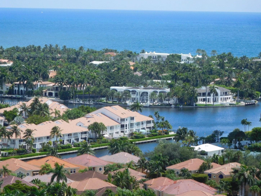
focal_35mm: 177
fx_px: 1335
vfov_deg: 8.4
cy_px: 104
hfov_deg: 11.2
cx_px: 135
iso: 125
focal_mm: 28.5
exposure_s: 1/500
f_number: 5.2
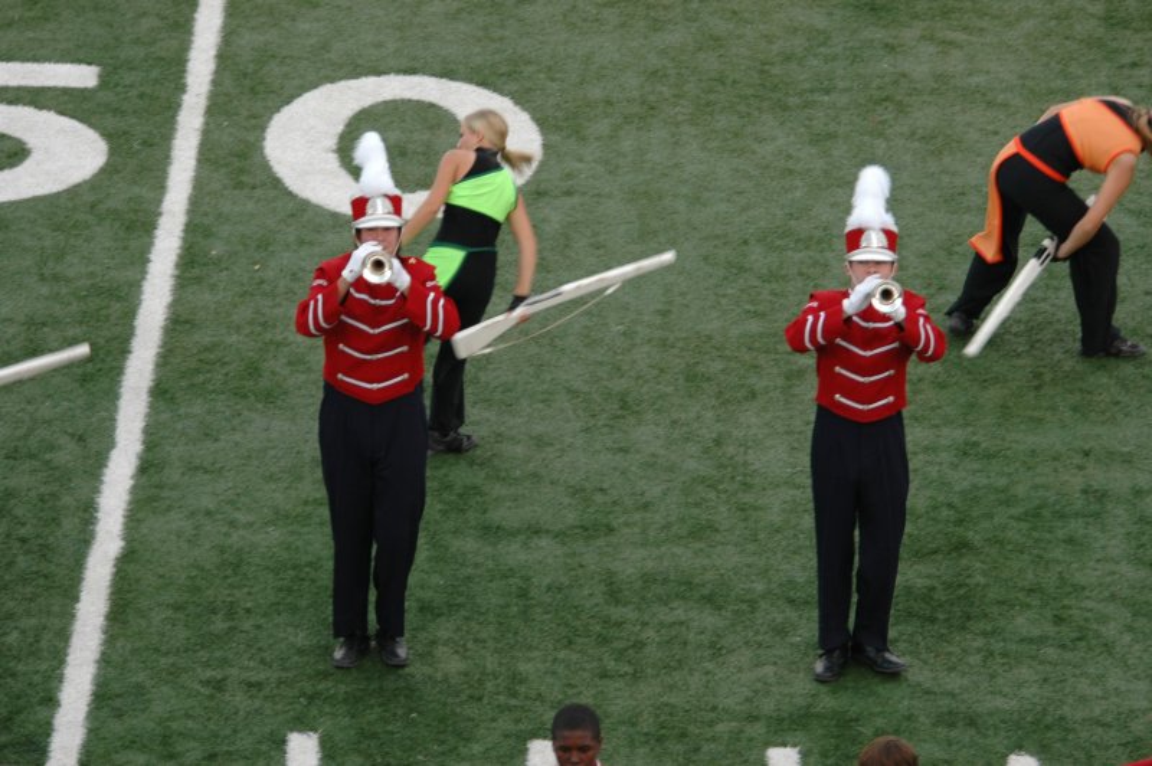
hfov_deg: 6.5
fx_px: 10071
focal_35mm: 315
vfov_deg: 4.4
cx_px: 576
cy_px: 383
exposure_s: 1/125
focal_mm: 210
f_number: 5.6
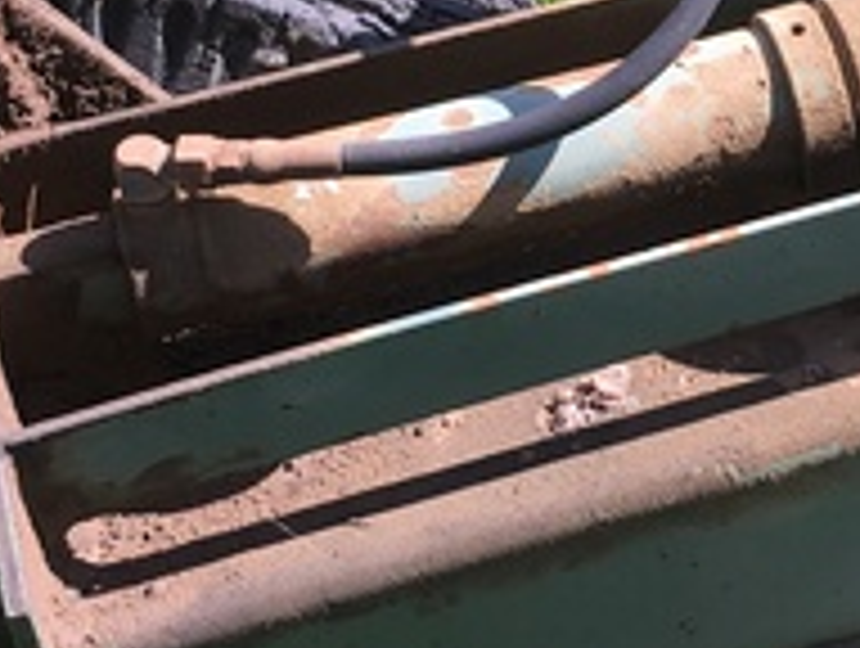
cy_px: 29
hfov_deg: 19.2
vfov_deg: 14.6
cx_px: 815
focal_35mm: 100
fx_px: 2489
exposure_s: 1/541
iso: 25
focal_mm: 4.15
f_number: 2.2
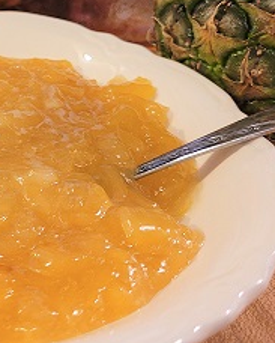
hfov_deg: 24.1
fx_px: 569
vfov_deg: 33.0
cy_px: 96
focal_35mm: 56
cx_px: -77
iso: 160
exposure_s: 1/40
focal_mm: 5.4
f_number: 1.8
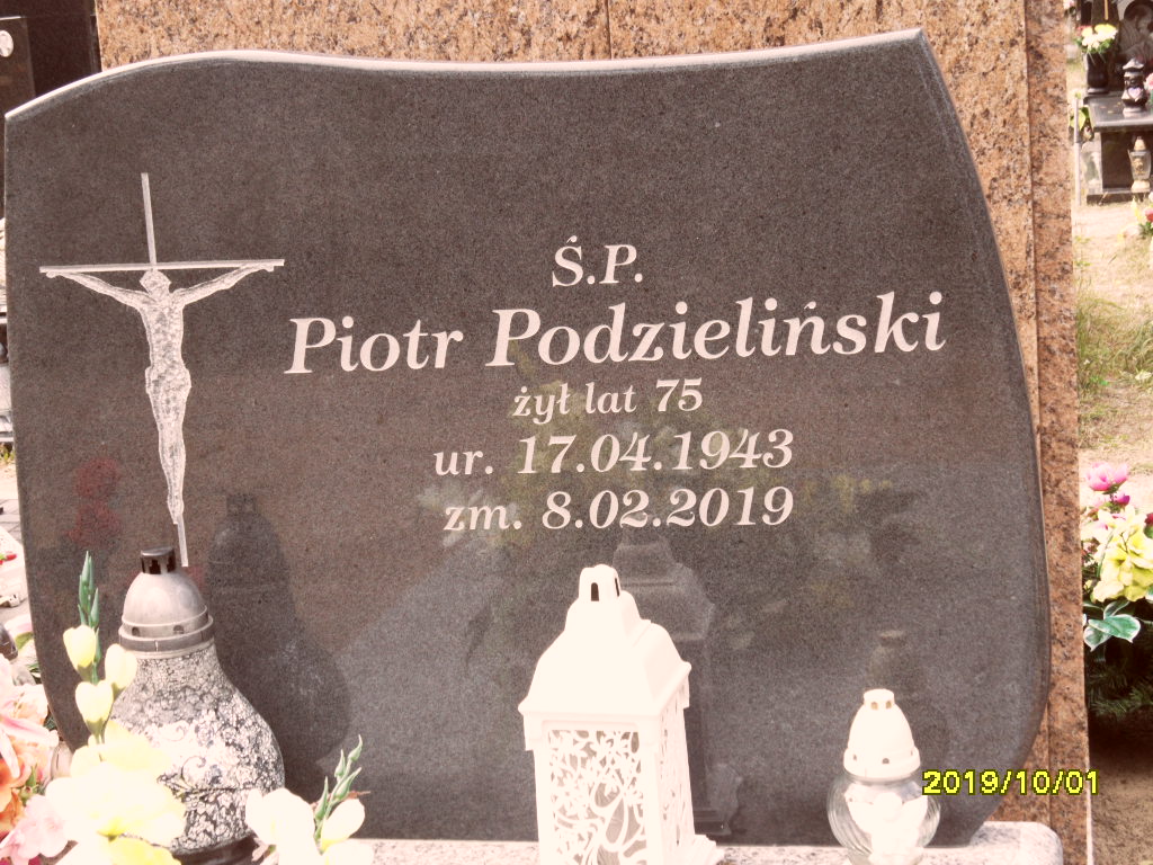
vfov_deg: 24.4
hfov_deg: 32.2
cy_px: 432
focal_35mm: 60
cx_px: 576
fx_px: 1998
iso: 100
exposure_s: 1/90
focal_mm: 10.3
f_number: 4
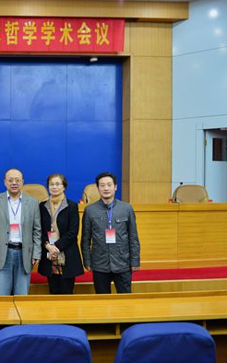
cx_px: -23
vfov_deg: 44.4
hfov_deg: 26.3
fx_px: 446
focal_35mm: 45
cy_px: 182
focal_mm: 29
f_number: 3.2
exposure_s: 1/100
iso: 2000
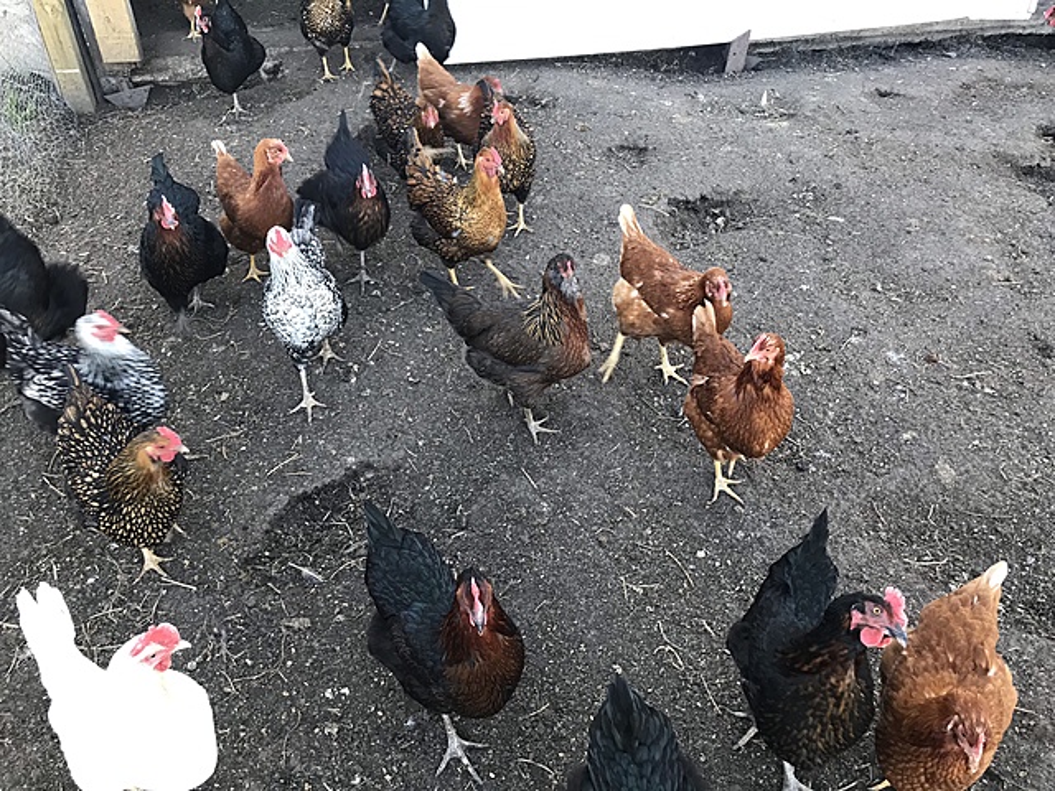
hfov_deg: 63.4
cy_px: 396
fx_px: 853
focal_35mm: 28
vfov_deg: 49.7
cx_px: 528
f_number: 1.8
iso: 40
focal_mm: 3.99
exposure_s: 1/93
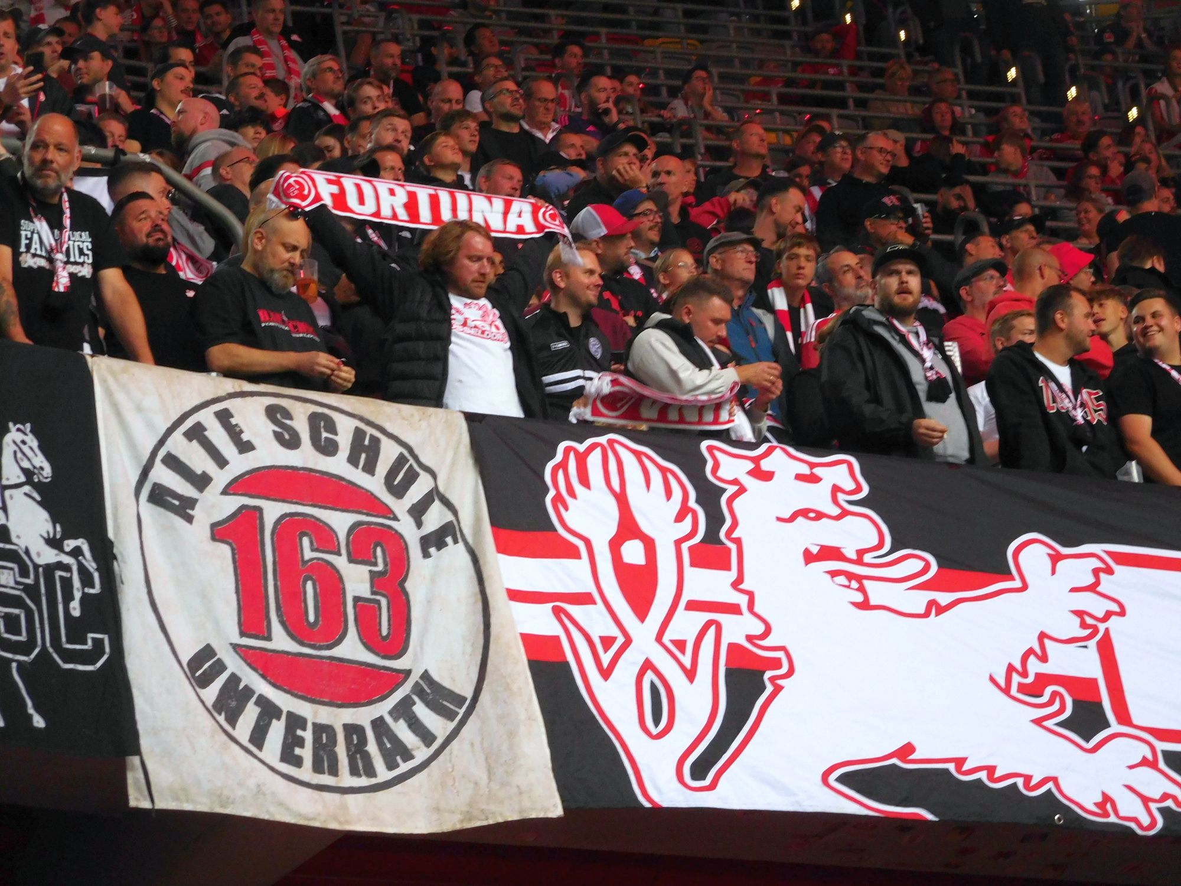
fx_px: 6141
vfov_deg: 8.2
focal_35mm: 180
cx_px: 590
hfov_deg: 11.0
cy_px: 443
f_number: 5.3
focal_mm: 32.1
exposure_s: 1/125
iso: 400
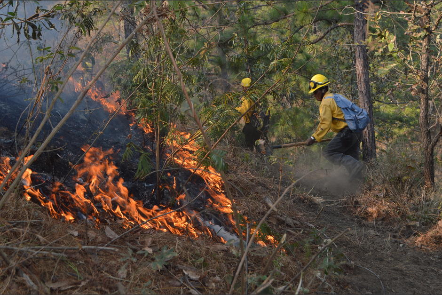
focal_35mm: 51
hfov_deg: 38.9
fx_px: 626
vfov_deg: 26.5
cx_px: 221
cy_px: 148
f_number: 8
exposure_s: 1/200
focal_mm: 34
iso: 200
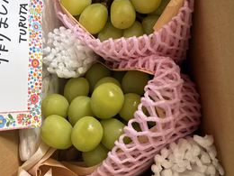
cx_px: 93
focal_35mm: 40
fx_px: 270
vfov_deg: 35.3
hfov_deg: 46.5
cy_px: 48
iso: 200
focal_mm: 5.96
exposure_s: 1/60
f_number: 1.6
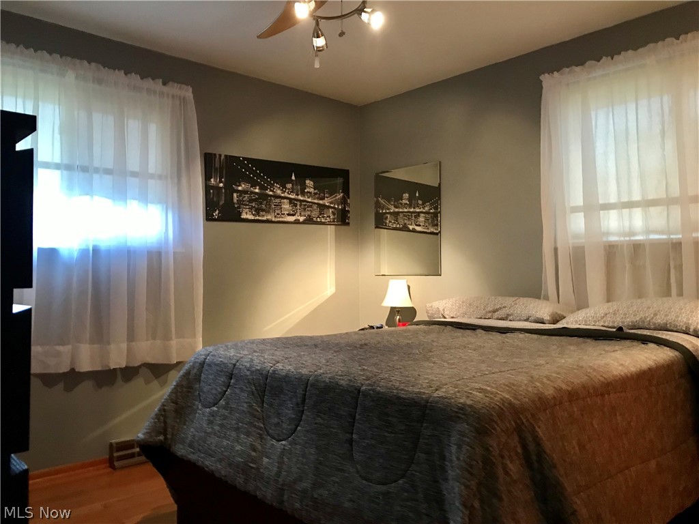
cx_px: 350
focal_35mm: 28
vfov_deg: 49.7
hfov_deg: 63.4
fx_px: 565
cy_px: 262
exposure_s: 1/9
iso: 100
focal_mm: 3.99
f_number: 1.8
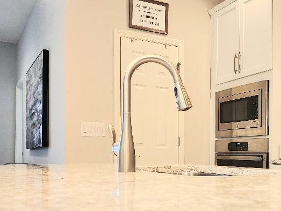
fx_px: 366
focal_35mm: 45
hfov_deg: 41.7
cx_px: 179
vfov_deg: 31.9
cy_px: 146
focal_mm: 6.4
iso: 125
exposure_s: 1/120
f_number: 1.8
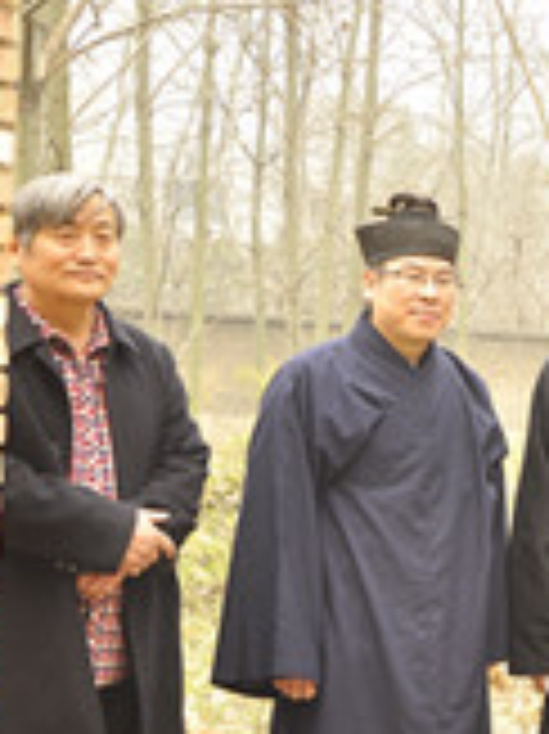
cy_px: 381
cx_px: 1094
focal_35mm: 106
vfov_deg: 18.6
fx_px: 2244
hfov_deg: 12.3
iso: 250
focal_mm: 24
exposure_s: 1/160
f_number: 6.3
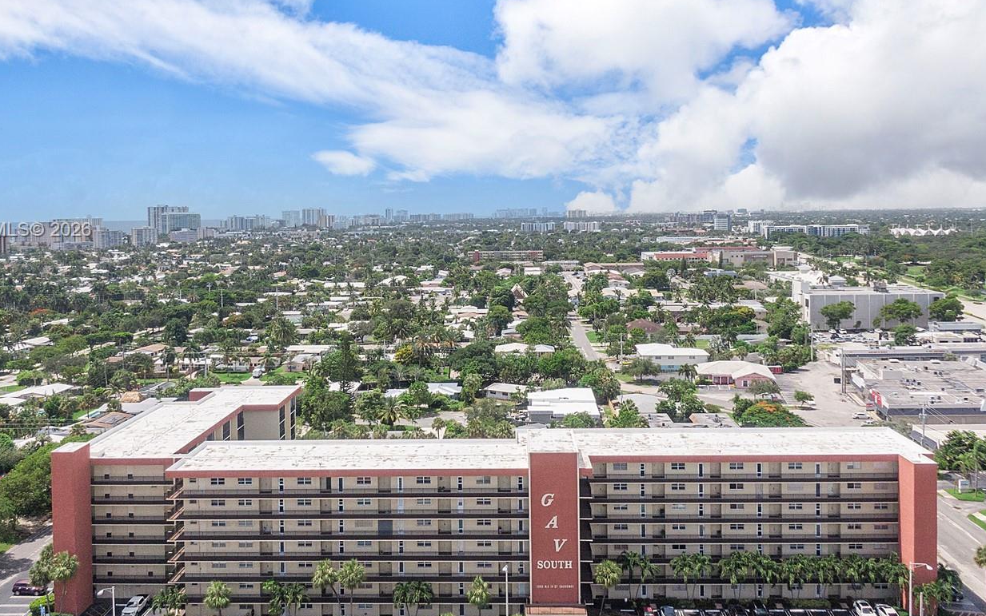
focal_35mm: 33
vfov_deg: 38.1
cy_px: 231
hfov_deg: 58.1
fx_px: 887
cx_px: 482
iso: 100
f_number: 2.8
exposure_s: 1/2500
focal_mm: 4.39
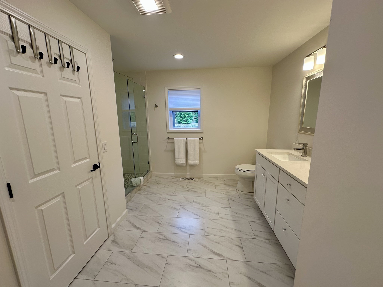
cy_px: 144
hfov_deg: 102.1
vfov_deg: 85.7
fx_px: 155
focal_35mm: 14
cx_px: 192
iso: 64
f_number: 2.2
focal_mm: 2.22
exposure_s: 1/120
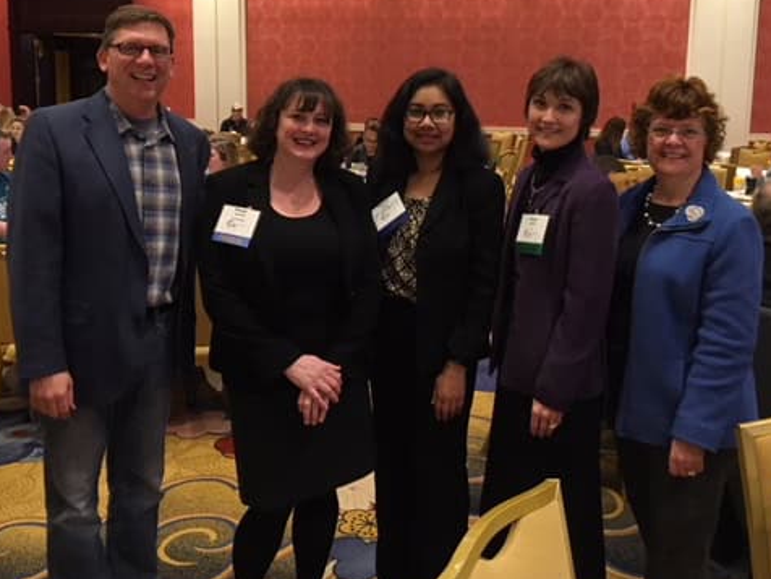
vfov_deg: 36.6
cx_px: 377
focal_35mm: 39
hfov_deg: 47.9
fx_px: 869
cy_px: 209
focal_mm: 4.2
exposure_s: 1/24
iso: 200
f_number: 2.2
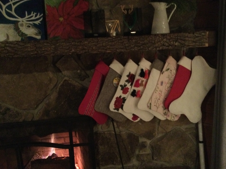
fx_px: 235
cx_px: 116
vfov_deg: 39.7
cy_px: 83
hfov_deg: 51.3
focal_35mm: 36
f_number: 2.4
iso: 640
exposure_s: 1/15
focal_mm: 3.3
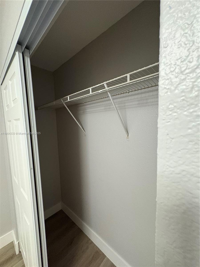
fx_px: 108
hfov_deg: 85.7
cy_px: 134
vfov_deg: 102.1
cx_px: 100
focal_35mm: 14
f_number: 2.2
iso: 640
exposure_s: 1/60
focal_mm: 2.22
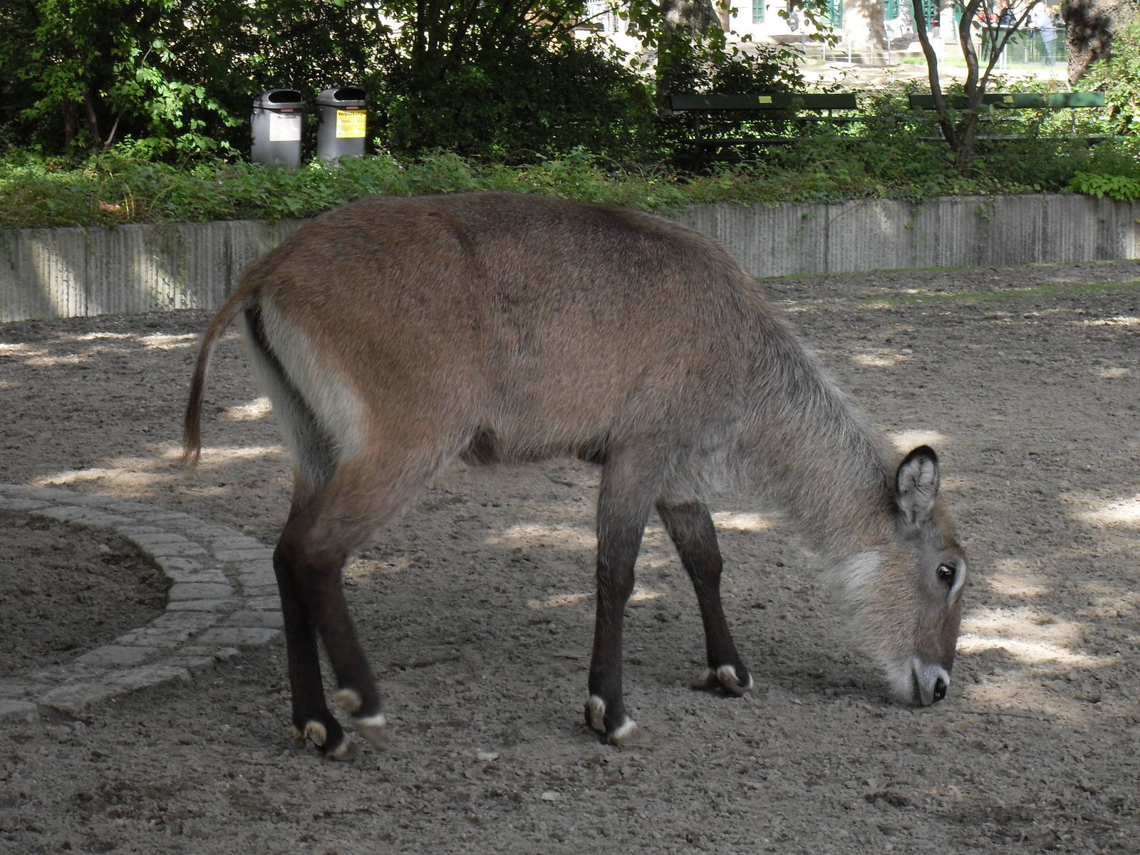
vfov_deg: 13.3
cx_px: 570
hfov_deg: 17.7
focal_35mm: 111
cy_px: 428
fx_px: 3656
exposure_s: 1/90
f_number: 5.2
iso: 160
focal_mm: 18.1
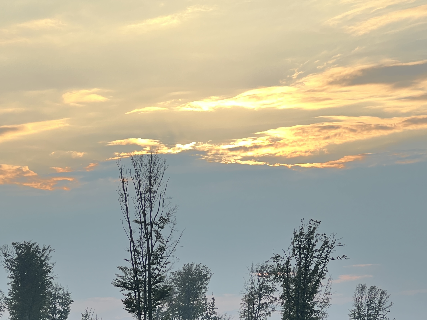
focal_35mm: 132
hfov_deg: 14.9
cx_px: 167
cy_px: 273
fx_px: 1628
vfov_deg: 11.2
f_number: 2.8
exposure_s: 1/267
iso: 32
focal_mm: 9
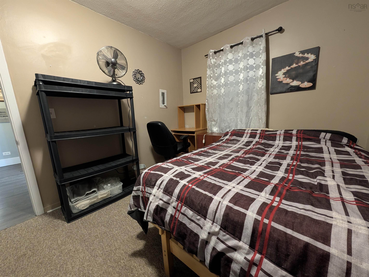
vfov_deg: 94.6
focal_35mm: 12
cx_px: 184
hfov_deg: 110.5
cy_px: 138
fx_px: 128
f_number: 1.7
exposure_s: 1/24
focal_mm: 2.02
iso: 345
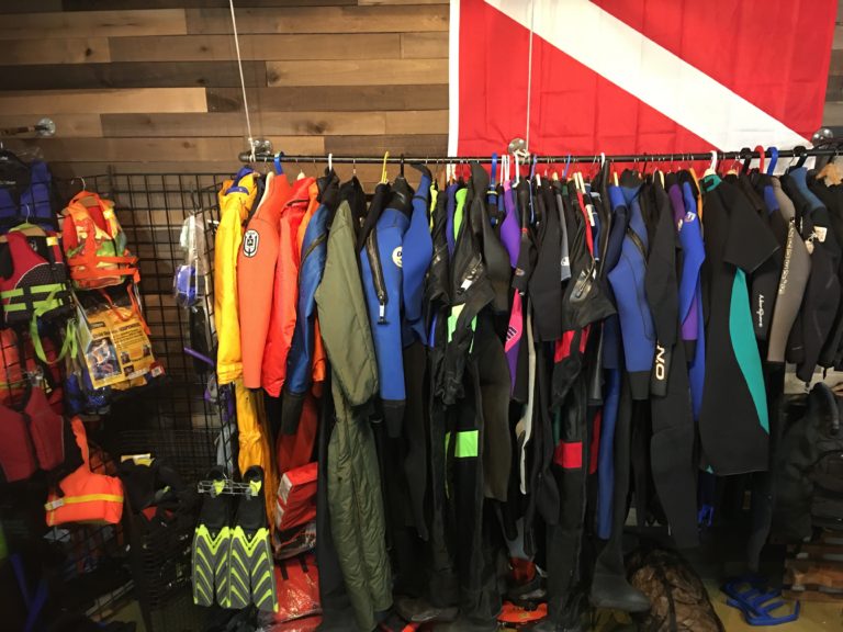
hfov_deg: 61.7
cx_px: 422
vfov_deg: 48.2
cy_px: 316
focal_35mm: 29
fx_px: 706
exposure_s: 1/4
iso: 64
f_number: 2.2
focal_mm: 4.15
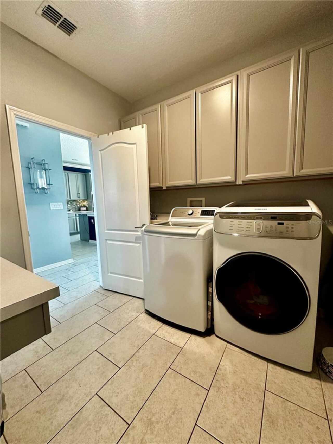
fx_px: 180
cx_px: 166
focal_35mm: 14
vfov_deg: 102.1
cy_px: 222
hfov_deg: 85.7
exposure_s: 1/60
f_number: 2.2
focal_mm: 2.22
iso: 320
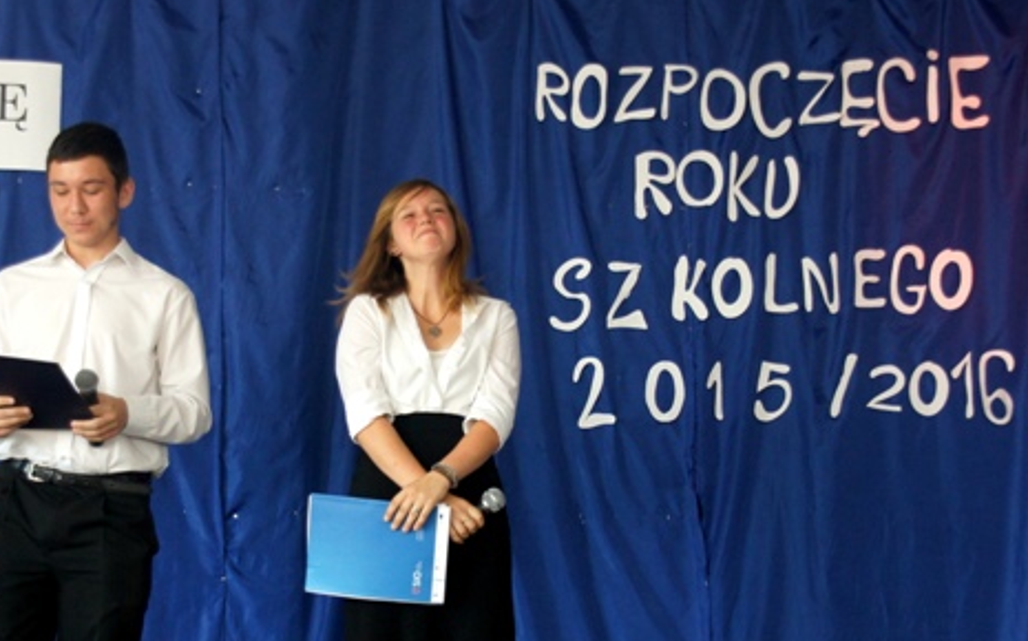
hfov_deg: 27.8
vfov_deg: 17.6
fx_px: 2064
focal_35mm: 74
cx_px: 356
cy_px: 428
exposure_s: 1/60
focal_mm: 35
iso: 1000
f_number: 4.5
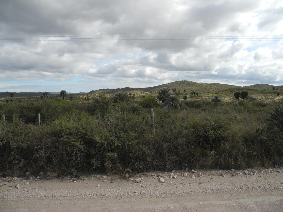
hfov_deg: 63.4
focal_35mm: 28
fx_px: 229
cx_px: 142
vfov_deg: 49.7
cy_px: 106
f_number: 4
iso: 100
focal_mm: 6
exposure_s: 1/800
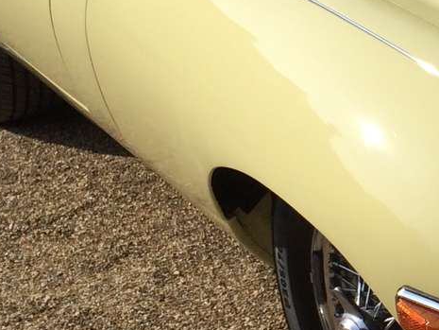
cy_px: 107
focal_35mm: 129
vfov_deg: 11.5
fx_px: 1636
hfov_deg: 14.3
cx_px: 659
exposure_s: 1/4115
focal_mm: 4.12
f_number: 2.2
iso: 40
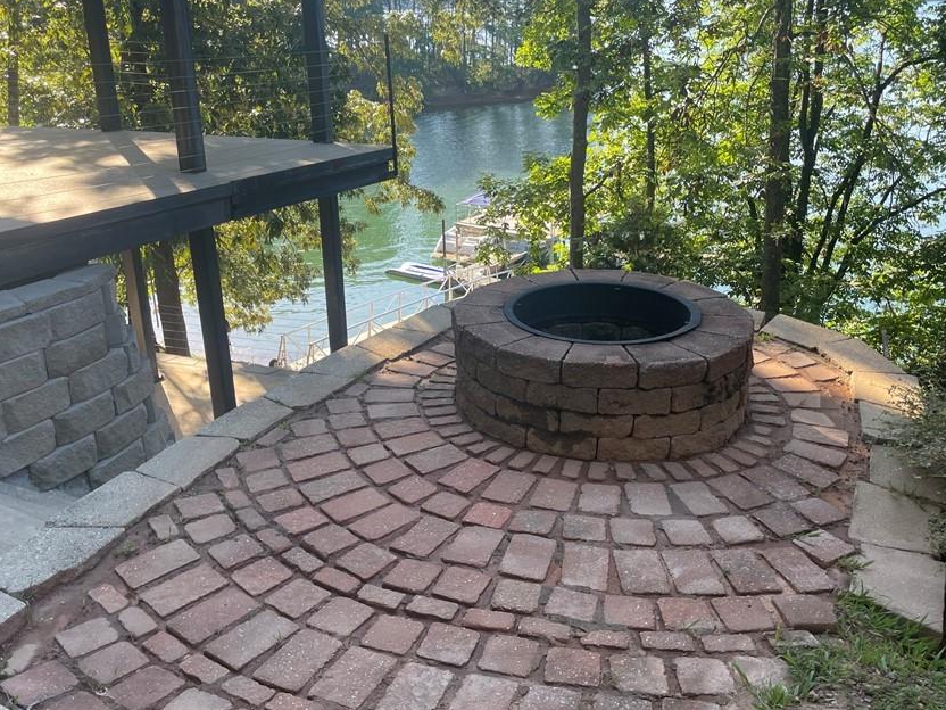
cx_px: 492
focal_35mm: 32
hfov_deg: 56.8
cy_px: 295
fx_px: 875
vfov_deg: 44.0
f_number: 1.6
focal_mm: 4.2
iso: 32
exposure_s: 1/282
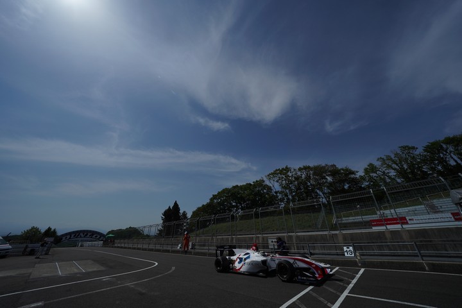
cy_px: 154
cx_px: 231
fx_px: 154
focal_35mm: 12
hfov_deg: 112.6
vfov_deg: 90.0
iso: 200
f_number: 10
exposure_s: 1/2000
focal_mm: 12
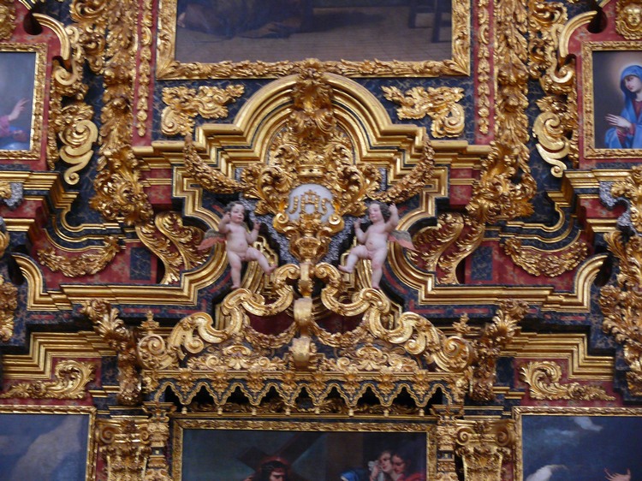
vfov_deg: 12.5
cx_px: 321
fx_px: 2188
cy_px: 240
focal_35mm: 118
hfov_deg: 16.7
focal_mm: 25
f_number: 3.6
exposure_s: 1/4
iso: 200
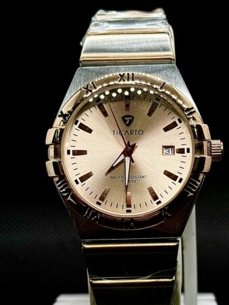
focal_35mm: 85
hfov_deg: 17.4
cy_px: 178
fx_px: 750
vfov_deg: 23.0
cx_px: 132
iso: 80
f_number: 1.78
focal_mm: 6.86
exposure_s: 1/604
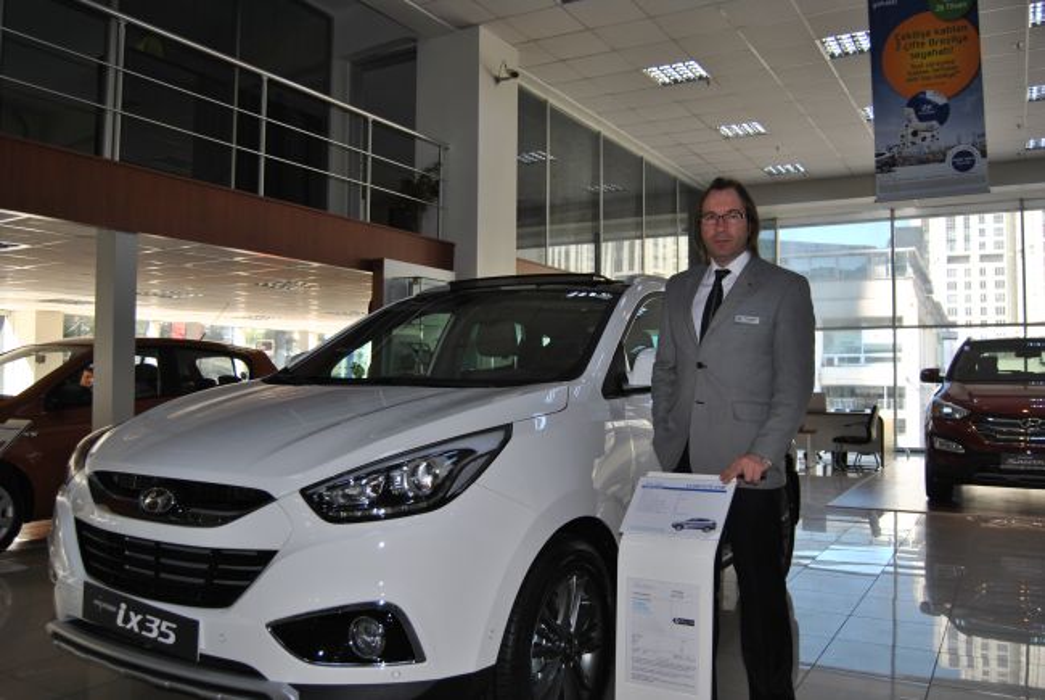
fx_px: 828
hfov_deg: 64.5
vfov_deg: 45.8
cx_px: 522
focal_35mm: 28
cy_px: 350
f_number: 3.5
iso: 100
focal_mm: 19
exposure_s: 1/125
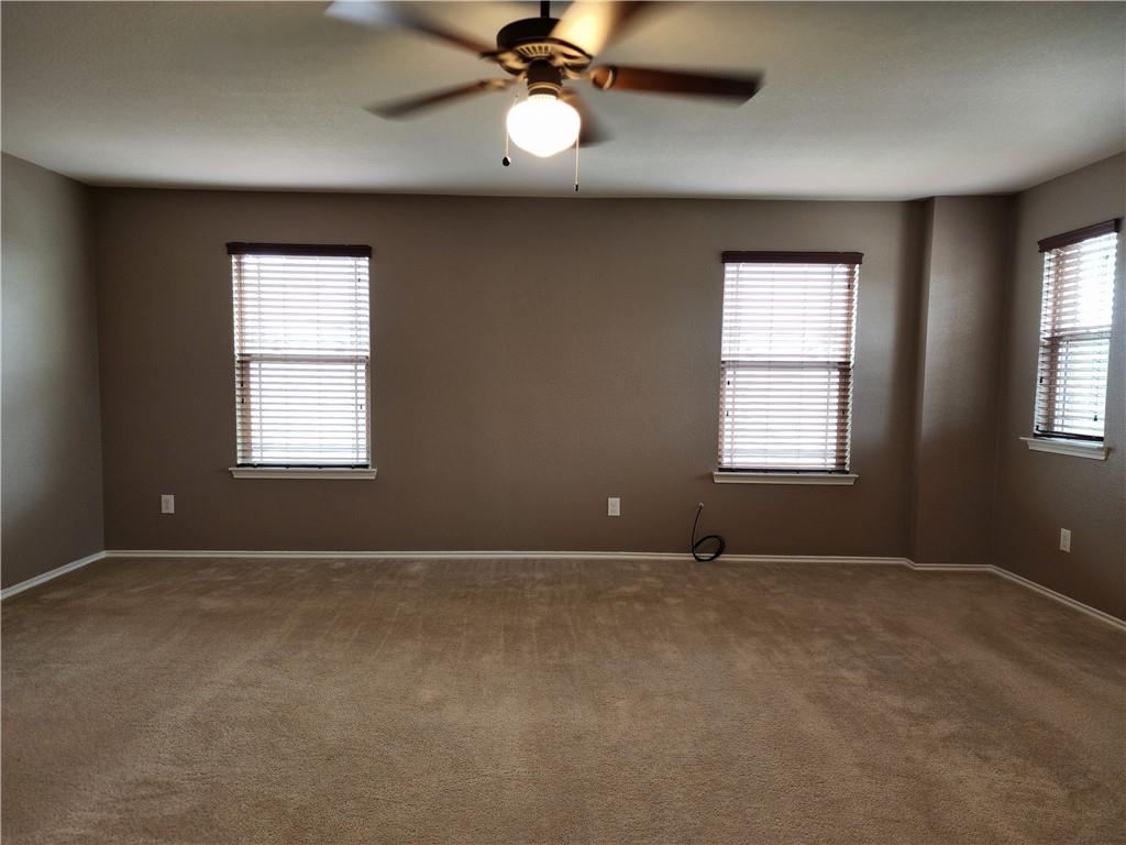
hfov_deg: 73.9
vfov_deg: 58.9
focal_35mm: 23
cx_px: 563
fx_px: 748
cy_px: 422
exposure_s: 1/60
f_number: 1.8
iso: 160
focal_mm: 6.4
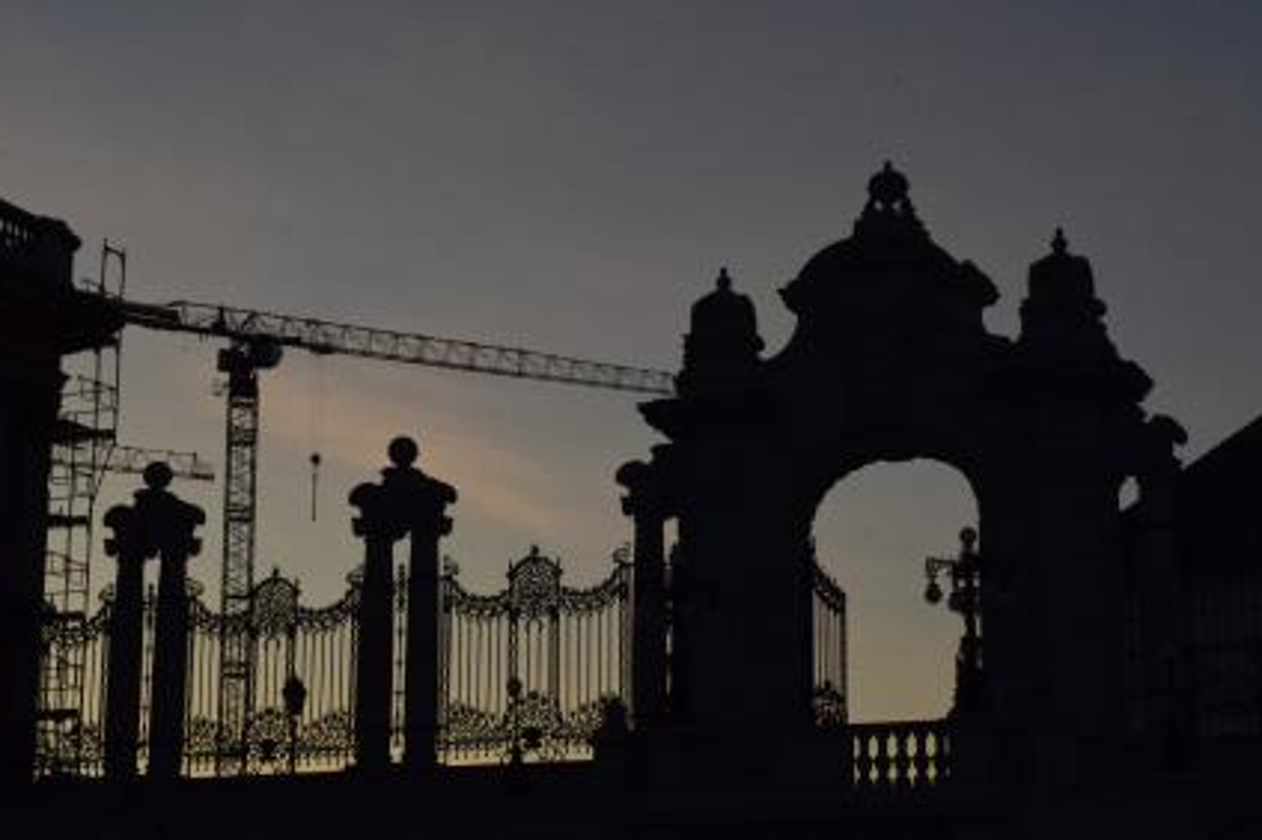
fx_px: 2977
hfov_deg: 23.9
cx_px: 560
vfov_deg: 16.0
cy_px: 421
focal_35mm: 85
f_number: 25
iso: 2000
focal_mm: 48
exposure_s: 1/80
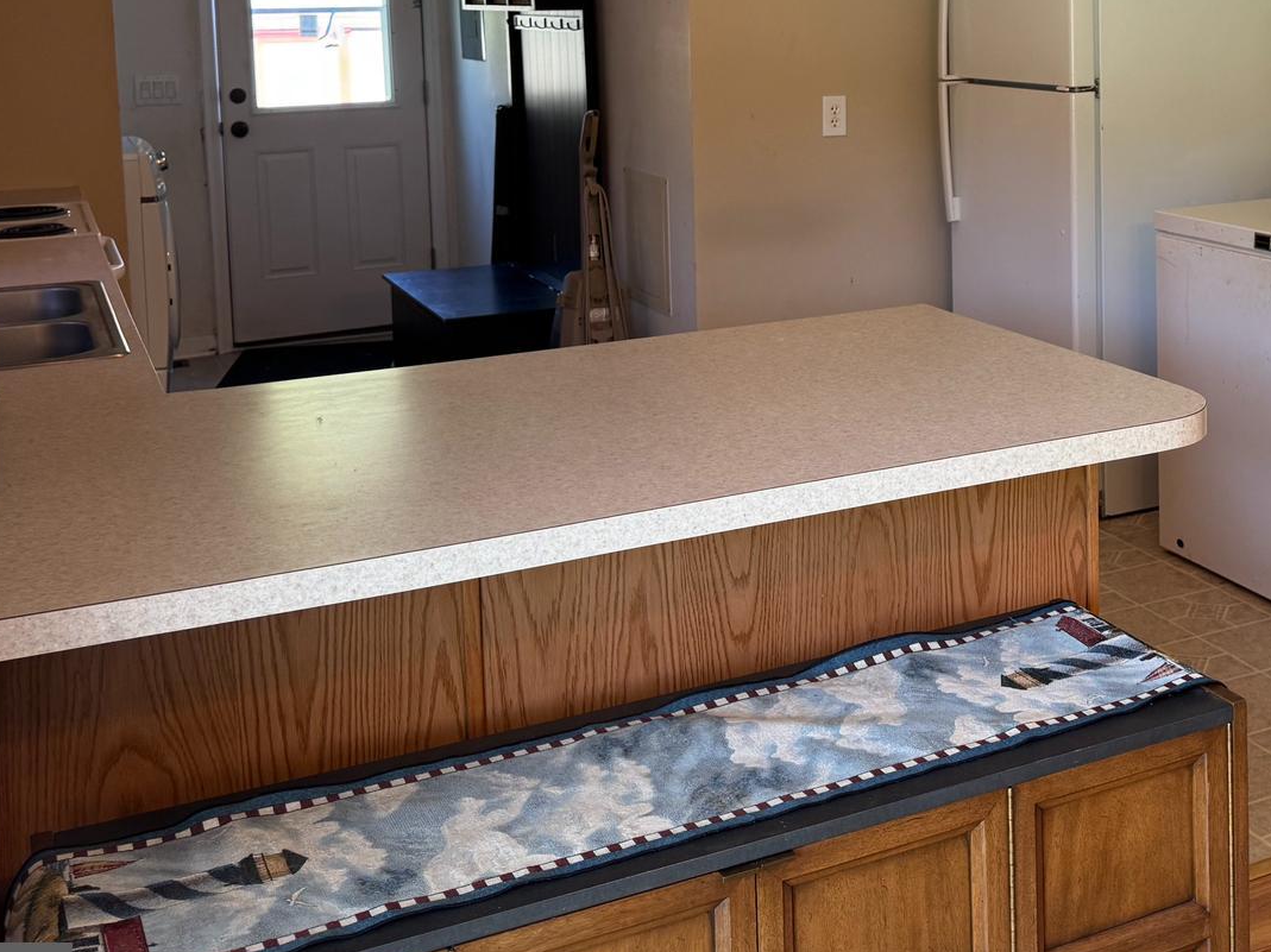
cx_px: 993
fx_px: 1688
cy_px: 127
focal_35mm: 46
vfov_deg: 30.4
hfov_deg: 39.8
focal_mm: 6.76
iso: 125
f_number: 1.78
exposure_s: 1/60
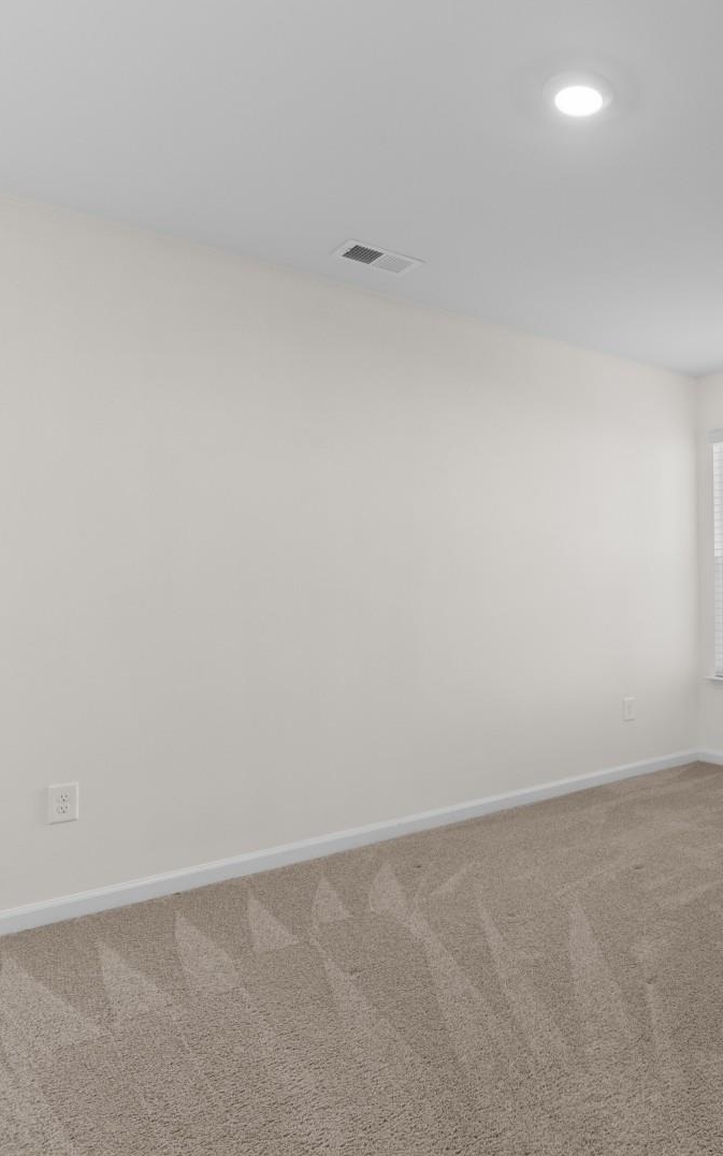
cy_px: 577
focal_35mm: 23
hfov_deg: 48.8
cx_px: 613
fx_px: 725
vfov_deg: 77.2
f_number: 4.5
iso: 100
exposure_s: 1/3
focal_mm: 10
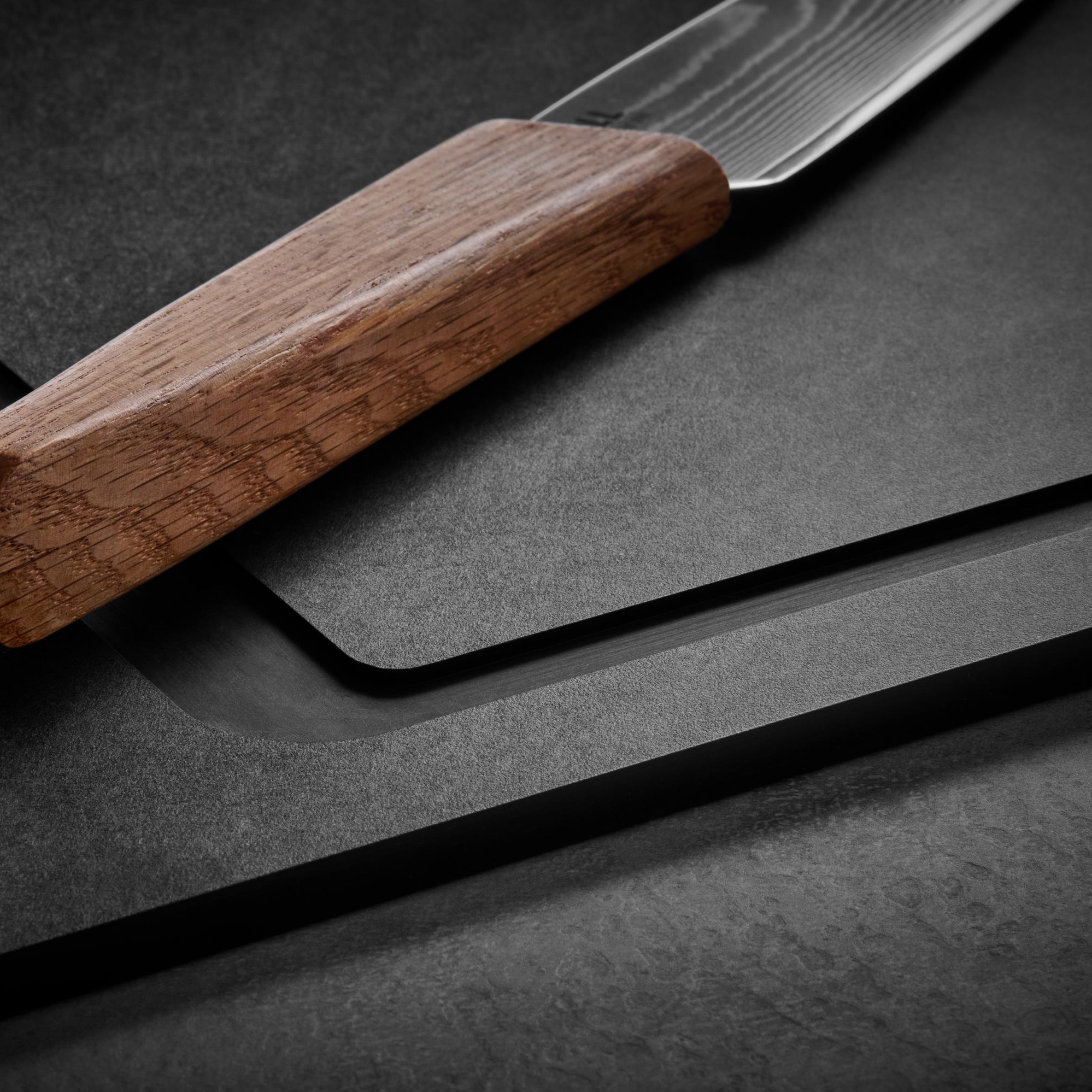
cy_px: 546
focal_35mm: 134
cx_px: 402
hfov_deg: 13.0
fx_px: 4783
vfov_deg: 13.0
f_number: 36
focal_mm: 105
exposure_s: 1/250
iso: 100
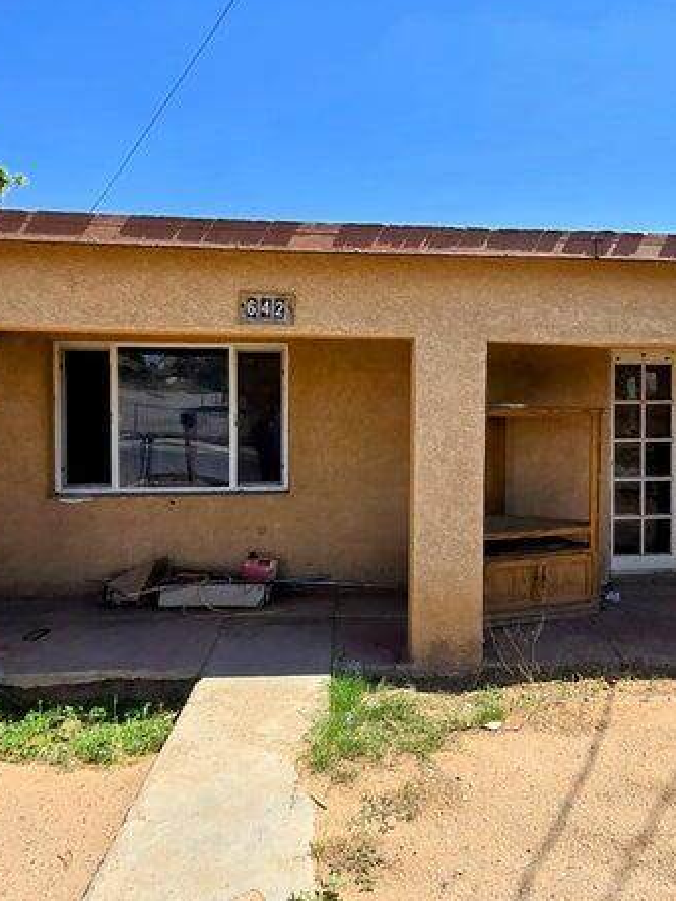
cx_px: 415
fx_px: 651
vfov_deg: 69.3
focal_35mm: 25
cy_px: 416
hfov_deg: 54.4
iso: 25
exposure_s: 1/1123
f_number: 2.2
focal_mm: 1.7
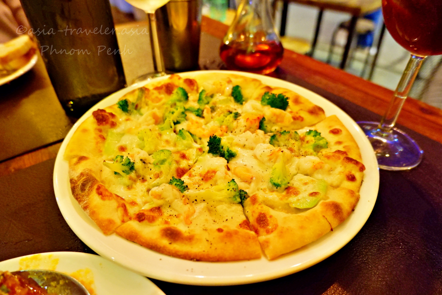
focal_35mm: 23
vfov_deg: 55.1
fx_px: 282
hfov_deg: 76.1
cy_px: 148
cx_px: 221
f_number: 3.5
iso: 3200
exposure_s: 1/13
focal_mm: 15
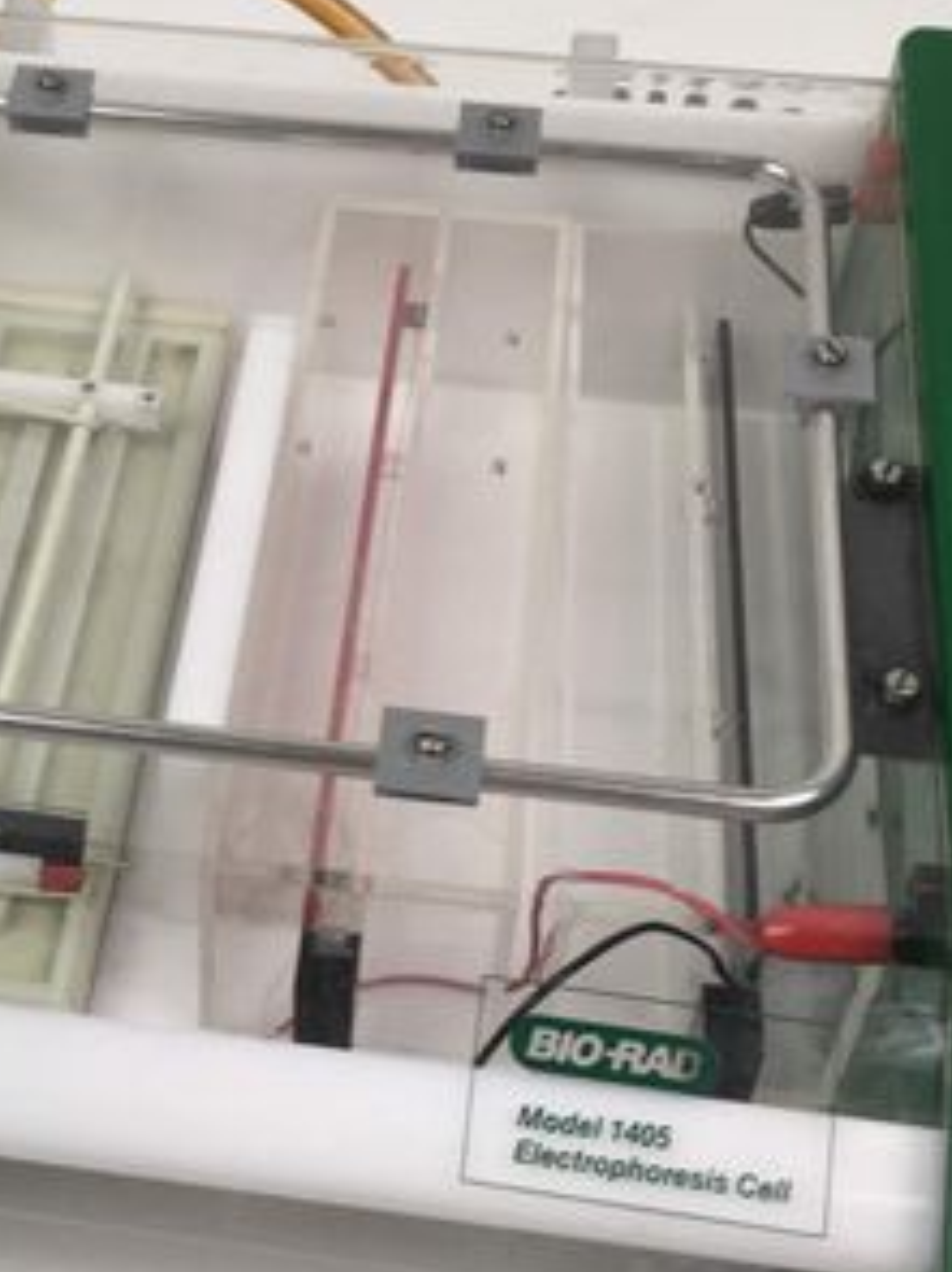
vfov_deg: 30.7
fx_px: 2312
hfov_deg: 22.9
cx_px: 164
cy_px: 604
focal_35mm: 63
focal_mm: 4.15
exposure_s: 1/50
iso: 25
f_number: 2.2
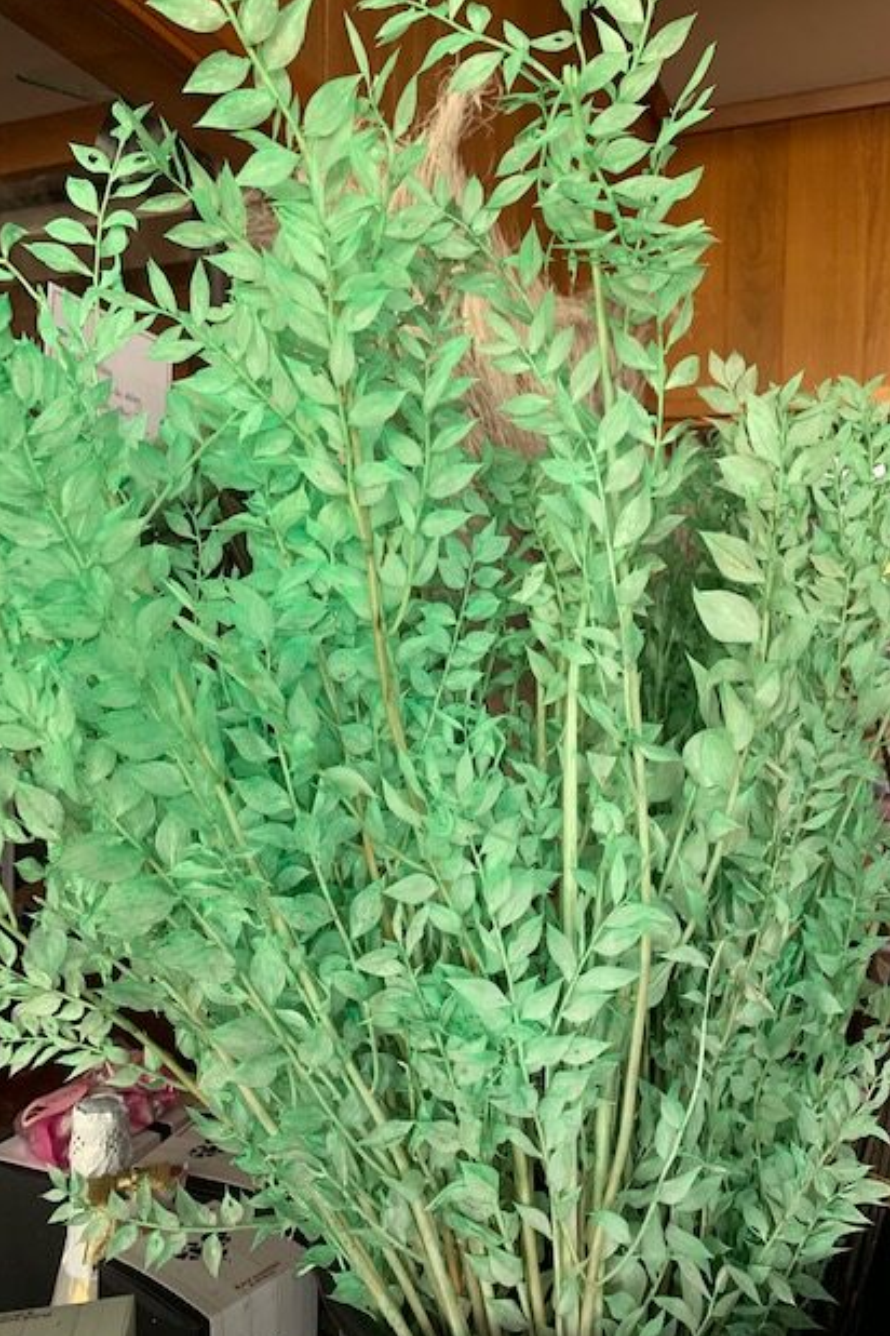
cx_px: 477
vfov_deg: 65.5
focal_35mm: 28
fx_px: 1038
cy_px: 672
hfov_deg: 46.4
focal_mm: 4.25
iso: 64
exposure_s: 1/122
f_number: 1.8
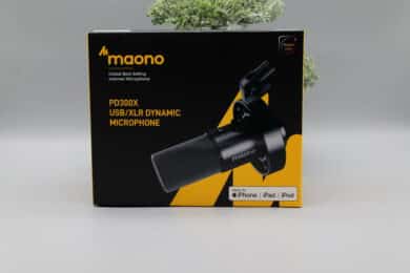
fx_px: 592
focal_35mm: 52
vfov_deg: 26.0
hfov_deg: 38.2
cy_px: 136
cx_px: 205
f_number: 8
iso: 500
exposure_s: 1/60
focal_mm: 52
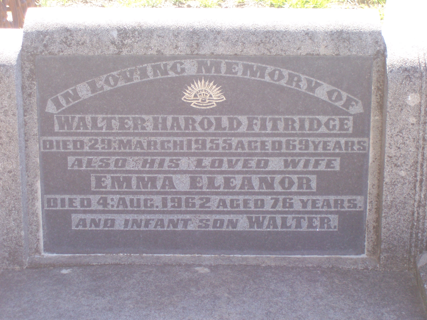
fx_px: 1258
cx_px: 214
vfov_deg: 14.5
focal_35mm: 102
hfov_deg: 19.3
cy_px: 160
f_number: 4.6
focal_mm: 16.8
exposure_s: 1/125
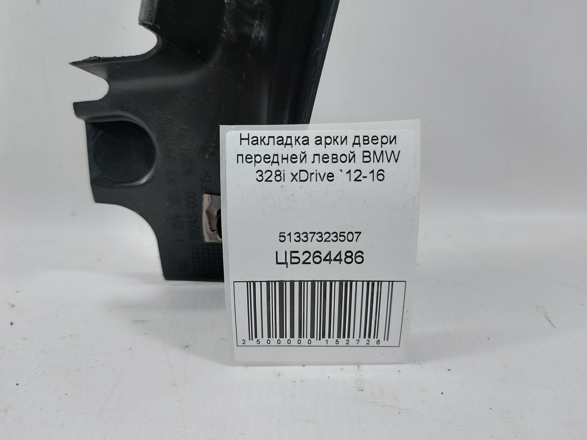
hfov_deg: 71.6
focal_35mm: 24
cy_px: 220
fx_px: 407
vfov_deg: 56.8
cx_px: 294
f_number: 1.8
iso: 80
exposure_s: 1/50
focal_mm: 5.23
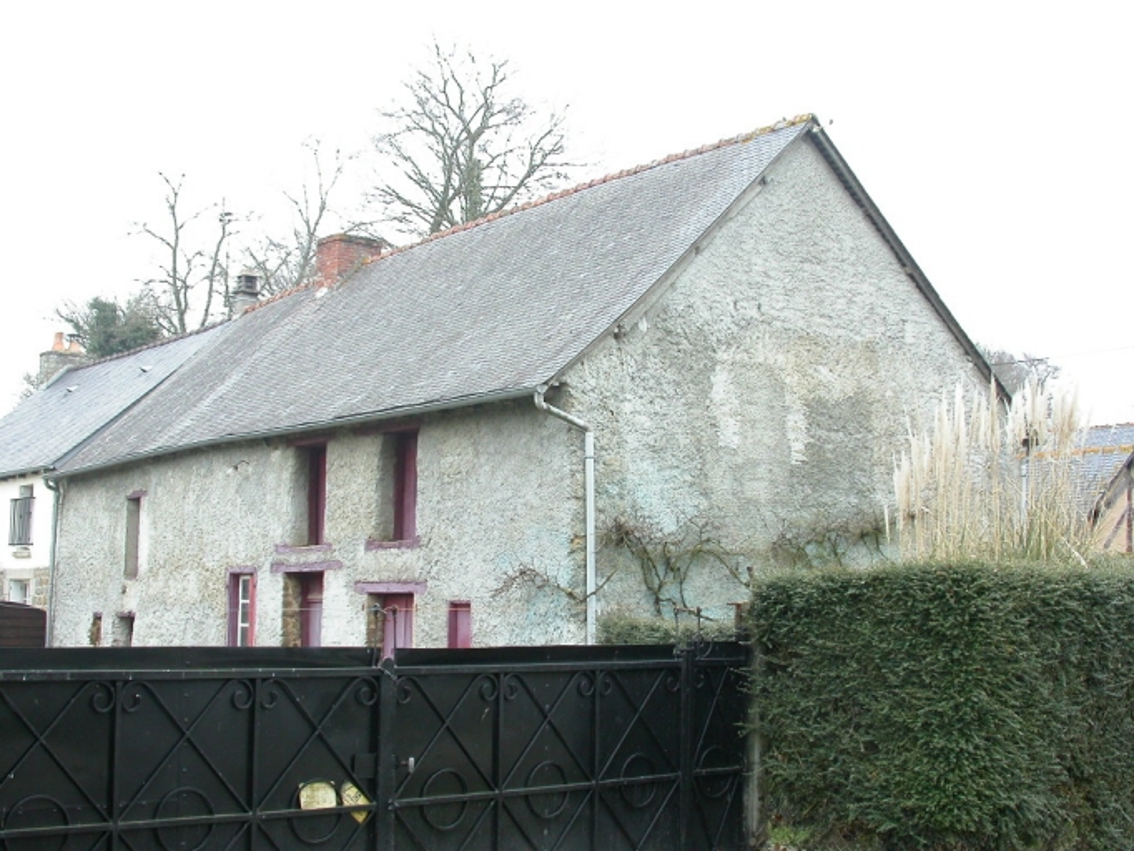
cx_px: 567
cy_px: 426
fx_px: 1573
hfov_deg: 39.6
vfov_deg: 30.3
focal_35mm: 48
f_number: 4.1
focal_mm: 10
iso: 100
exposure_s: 1/77
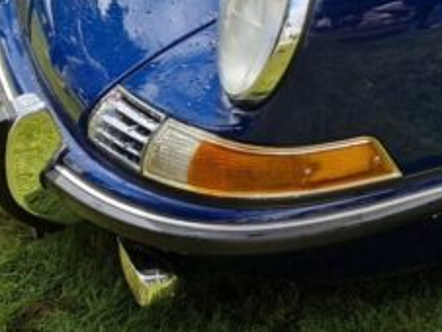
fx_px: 1329
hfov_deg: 16.4
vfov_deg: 13.8
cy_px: -68
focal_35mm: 104
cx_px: 751
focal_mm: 5.4
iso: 50
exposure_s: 1/938
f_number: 1.8
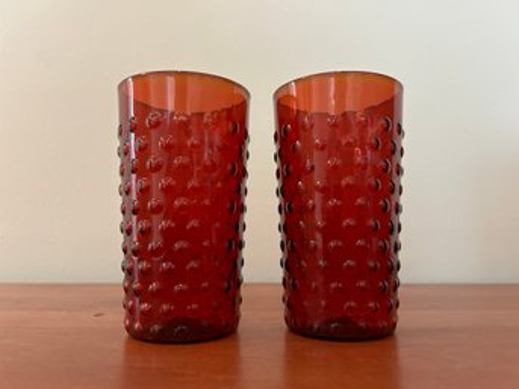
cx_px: 260
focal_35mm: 26
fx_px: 390
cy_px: 194
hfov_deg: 67.3
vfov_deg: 53.0
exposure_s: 1/60
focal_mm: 5.7
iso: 500
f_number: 1.5
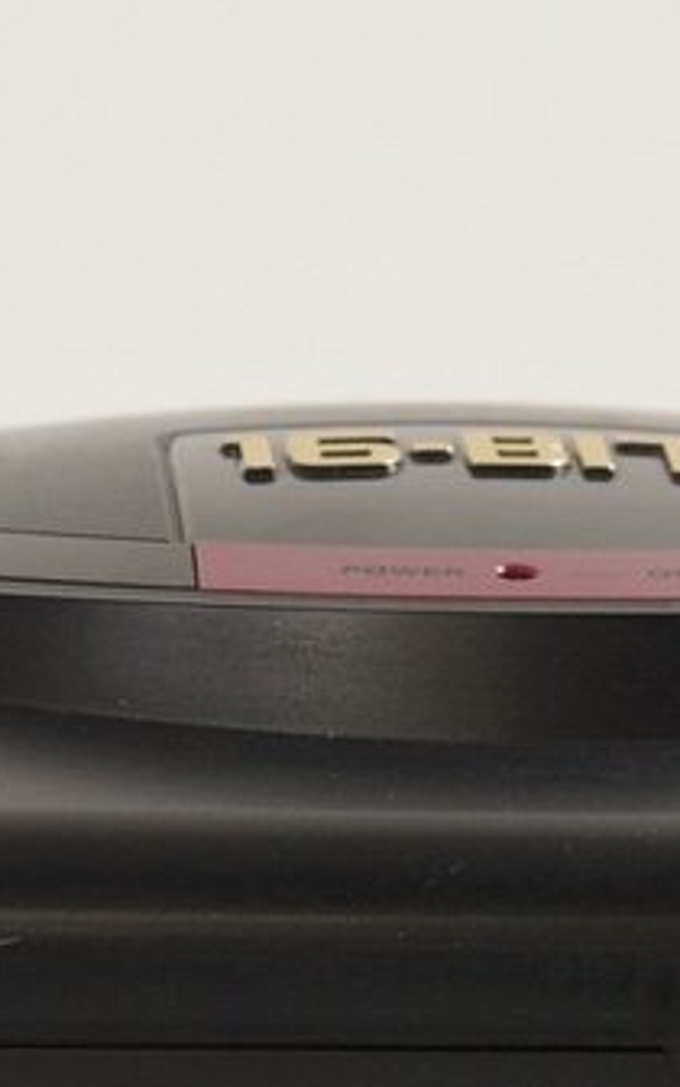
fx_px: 8095
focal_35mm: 273
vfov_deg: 7.7
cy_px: 514
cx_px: 165
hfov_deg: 4.8
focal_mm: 50
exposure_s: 1/80
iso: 640
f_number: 6.3
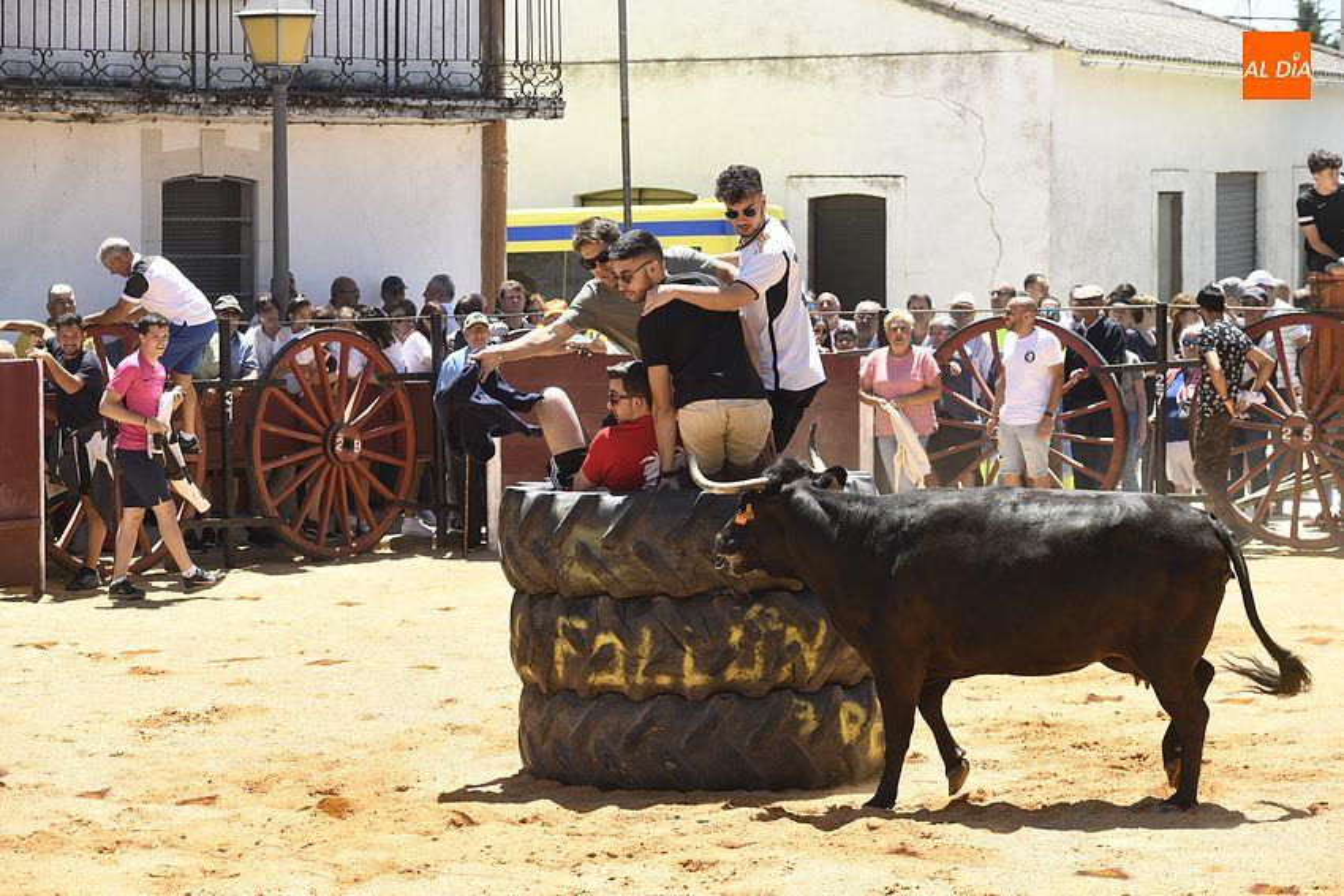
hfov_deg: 18.3
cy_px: 448
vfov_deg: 12.2
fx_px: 4182
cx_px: 672
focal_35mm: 112
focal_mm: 112
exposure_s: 1/320
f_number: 6.3
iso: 250
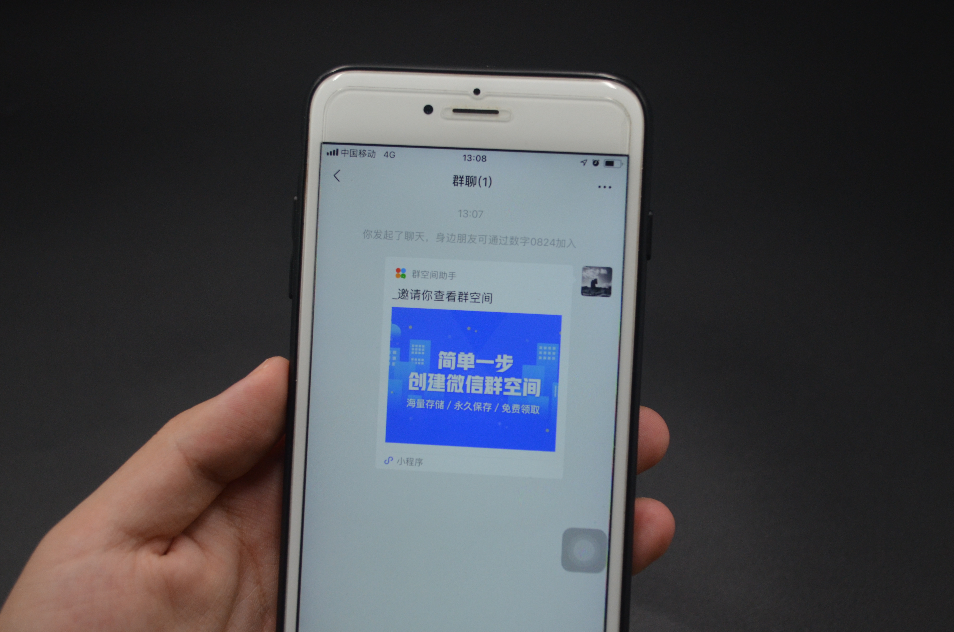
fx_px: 1177
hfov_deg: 44.1
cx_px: 474
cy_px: 311
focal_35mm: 45
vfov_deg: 30.0
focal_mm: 29
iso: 800
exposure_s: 1/640
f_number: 4.5
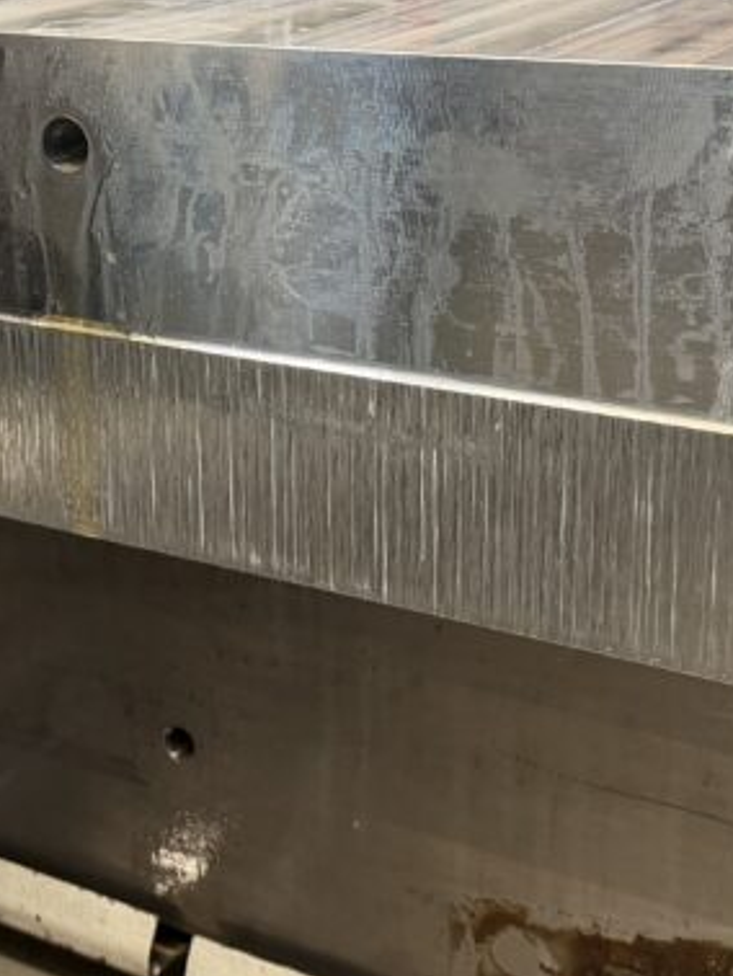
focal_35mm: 65
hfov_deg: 22.3
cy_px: 356
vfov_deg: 29.7
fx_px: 1833
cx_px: 145
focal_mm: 6.76
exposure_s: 1/60
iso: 200
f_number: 1.78
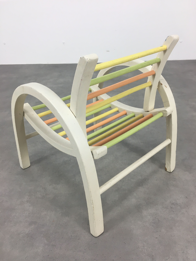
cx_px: 98
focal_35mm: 29
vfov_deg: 61.7
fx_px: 219
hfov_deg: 48.2
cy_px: 130
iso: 40
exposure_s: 1/33
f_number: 2.2
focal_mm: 4.15
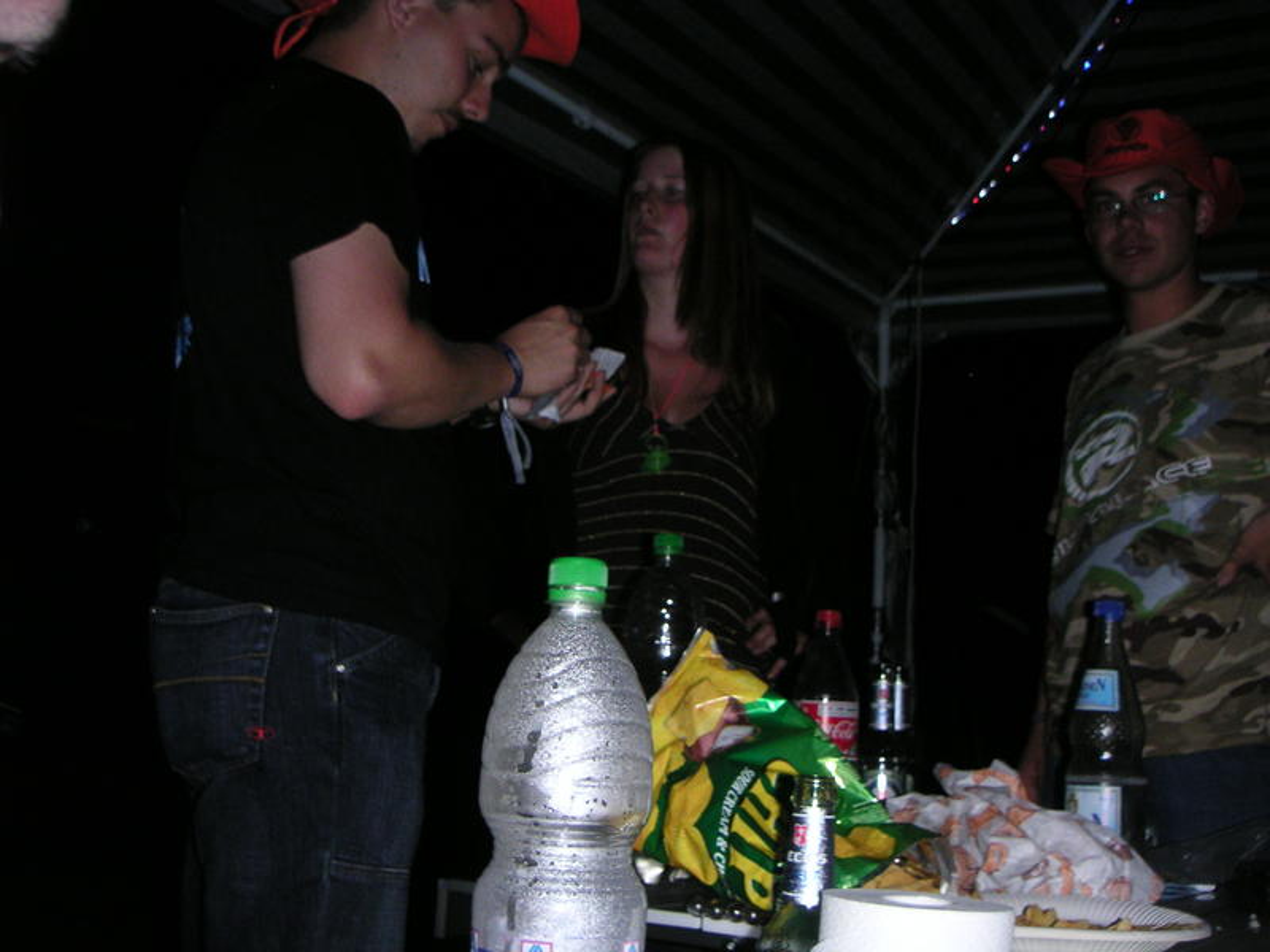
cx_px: 635
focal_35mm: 38
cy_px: 476
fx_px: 1394
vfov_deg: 37.7
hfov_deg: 49.0
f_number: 6.7
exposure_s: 1/45
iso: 160
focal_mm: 6
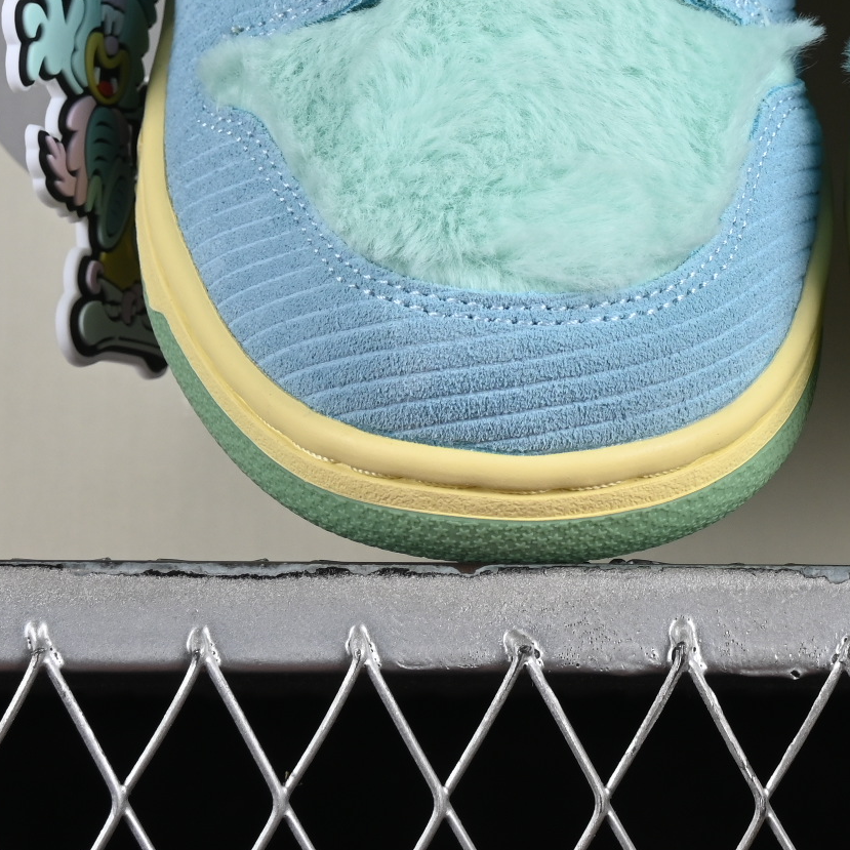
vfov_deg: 8.1
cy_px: -21
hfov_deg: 8.1
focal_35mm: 214
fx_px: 5945
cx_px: 776
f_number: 8
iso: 160
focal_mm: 50
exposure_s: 1/80
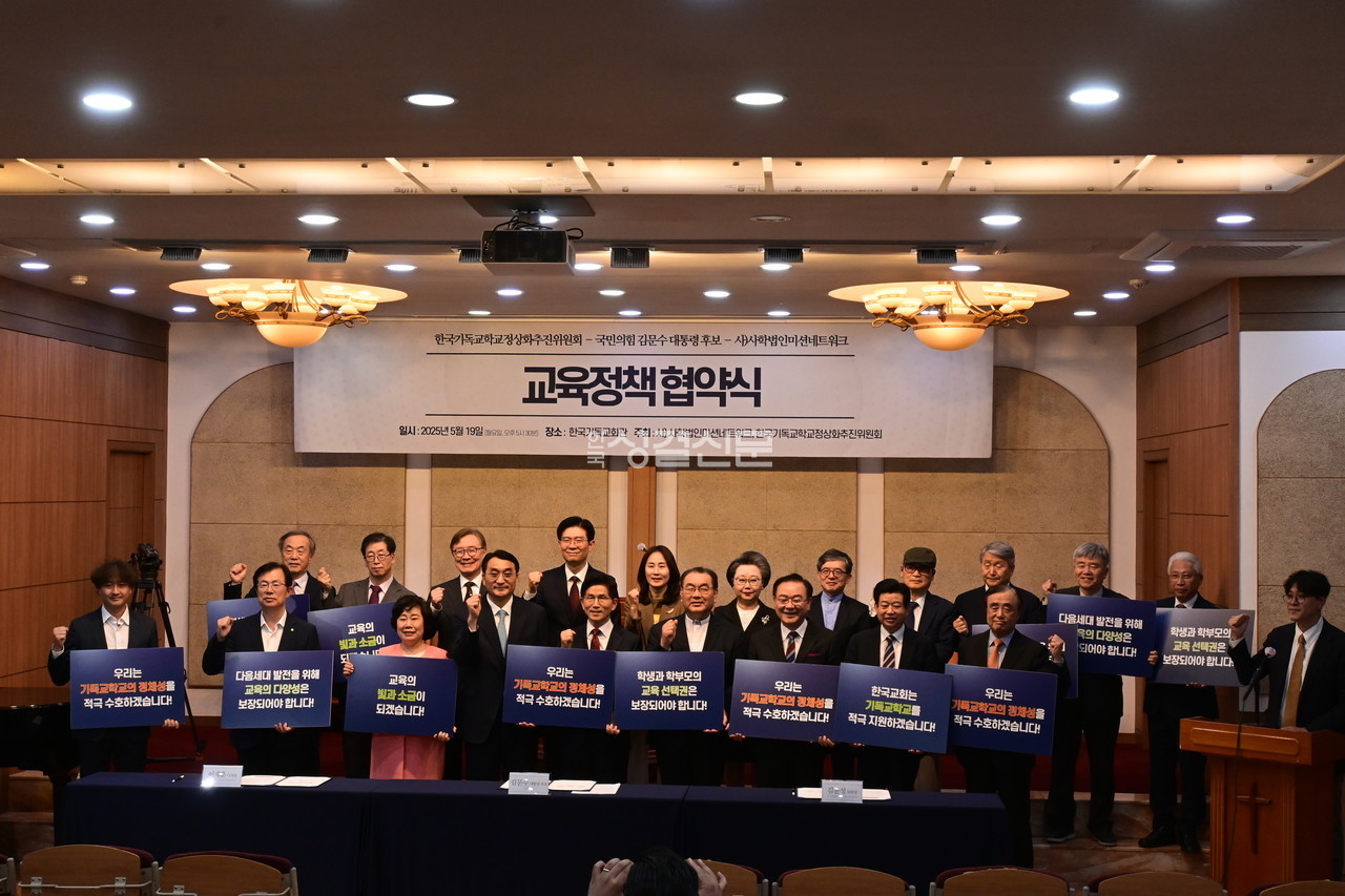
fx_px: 1765
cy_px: 448
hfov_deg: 41.7
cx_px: 672
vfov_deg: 28.5
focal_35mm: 47
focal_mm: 31.5
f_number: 11
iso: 1600
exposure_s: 1/60
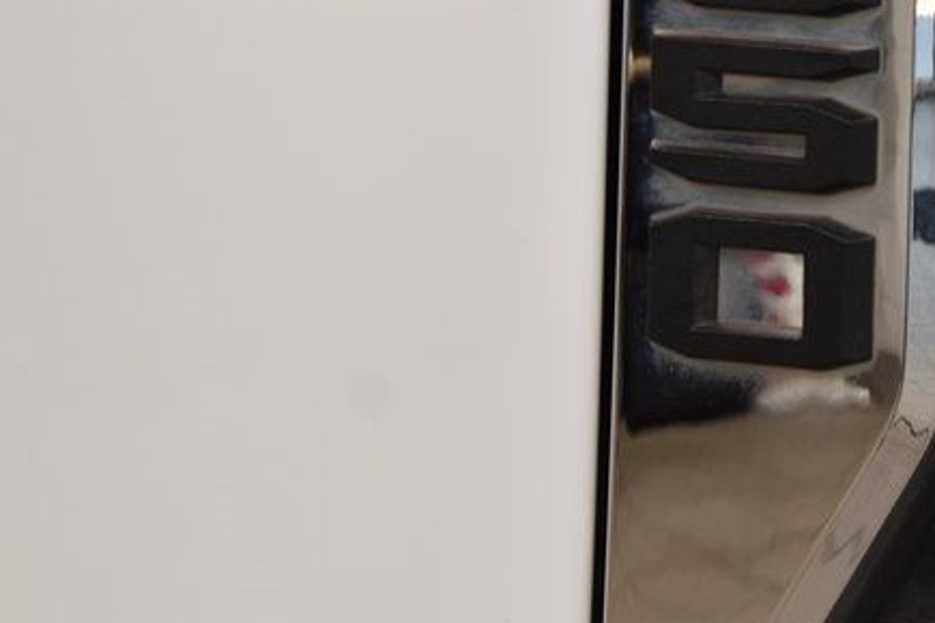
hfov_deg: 10.6
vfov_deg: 7.1
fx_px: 5043
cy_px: 46
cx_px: 785
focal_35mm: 194
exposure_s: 1/30
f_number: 7.1
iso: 450
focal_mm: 55
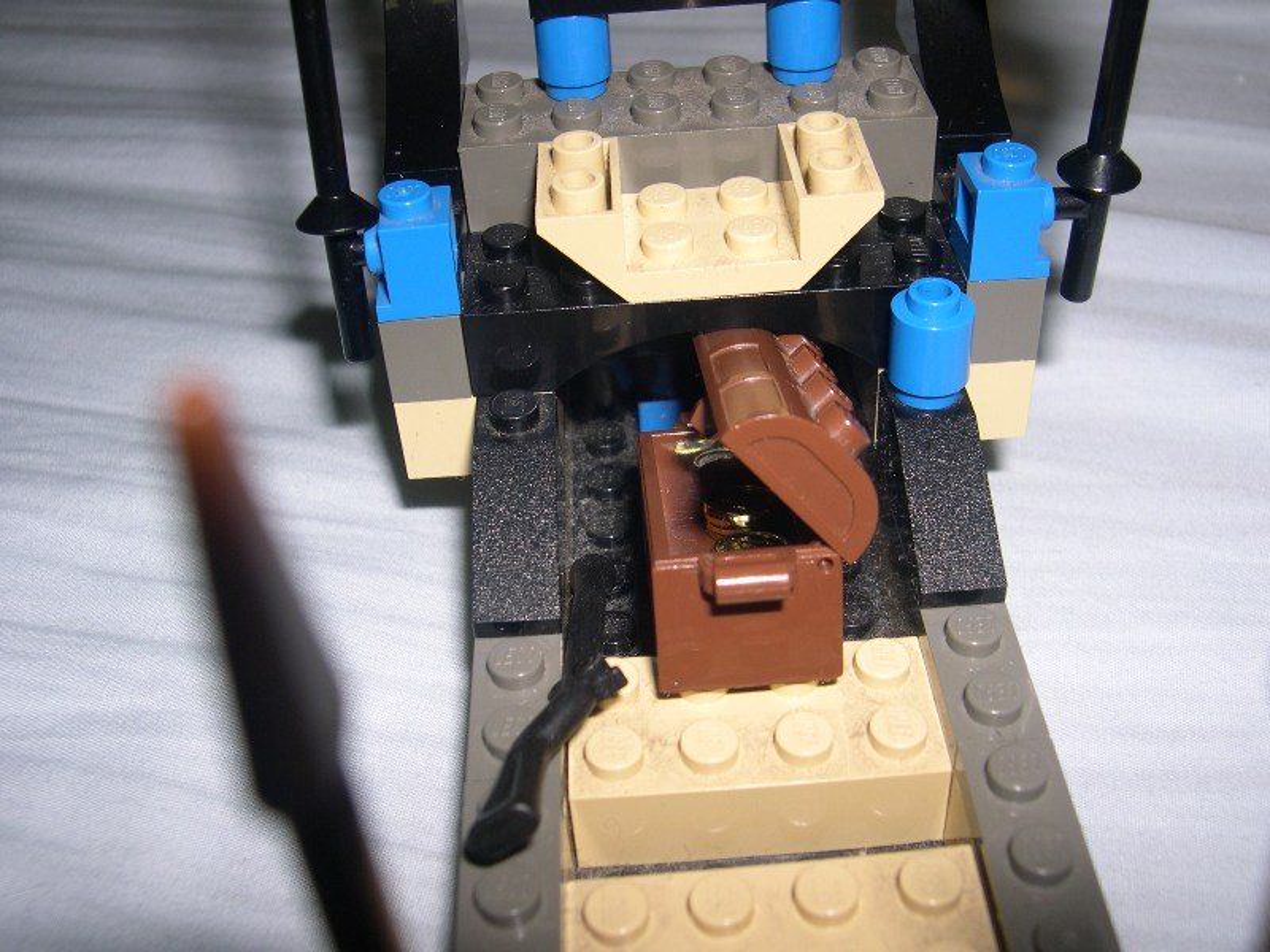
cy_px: 476
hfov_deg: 49.0
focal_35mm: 38
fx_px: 1394
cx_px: 635
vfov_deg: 37.7
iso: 100
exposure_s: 1/60
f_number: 7.6
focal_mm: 8
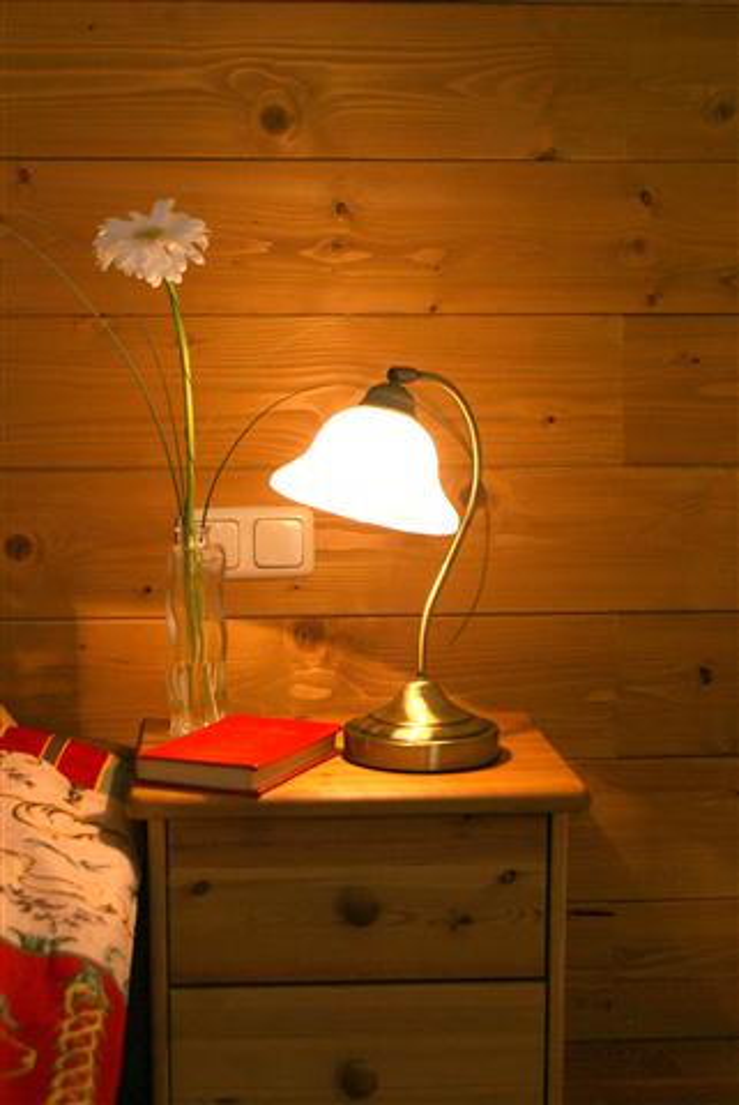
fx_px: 1613
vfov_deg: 37.8
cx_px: 370
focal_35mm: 52
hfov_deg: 25.8
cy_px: 552
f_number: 5.6
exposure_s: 1/60
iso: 100
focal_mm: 35
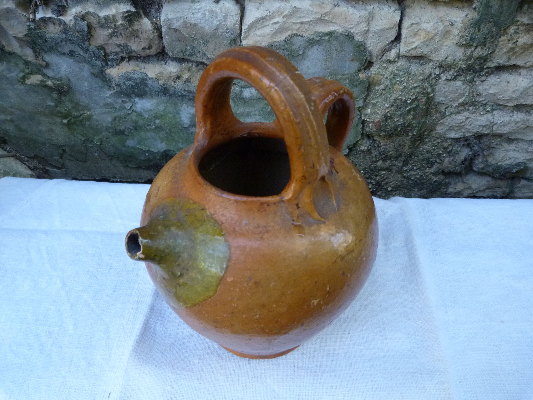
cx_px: 266
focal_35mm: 25
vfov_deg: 54.9
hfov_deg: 69.4
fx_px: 385
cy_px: 200
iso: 320
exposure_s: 1/60
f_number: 2.8
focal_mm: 4.5
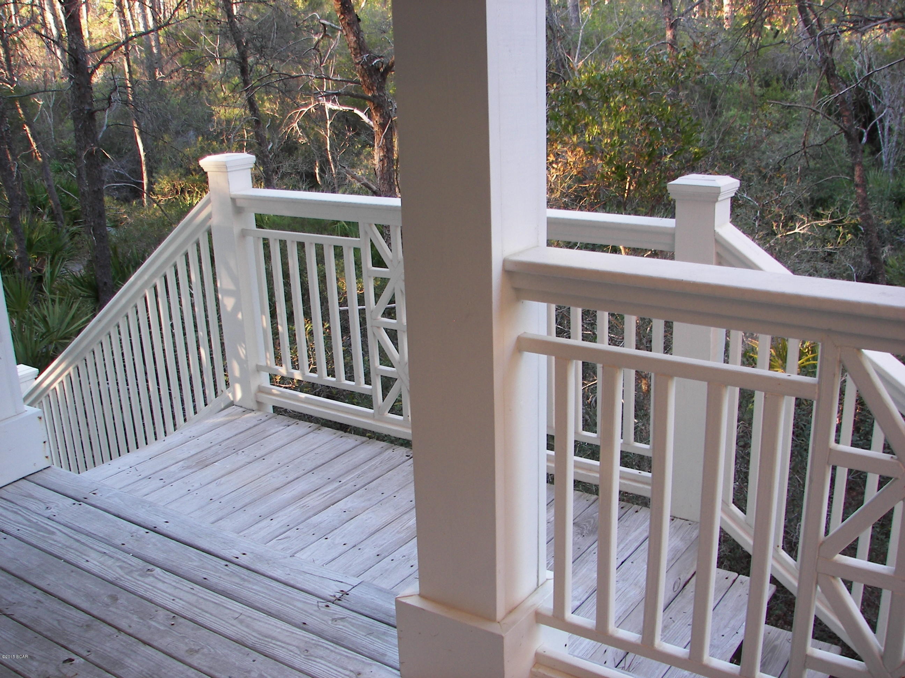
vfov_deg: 39.7
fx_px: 941
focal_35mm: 36
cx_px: 452
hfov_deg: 51.4
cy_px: 339
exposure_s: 1/30
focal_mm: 6
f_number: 2.8
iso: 64
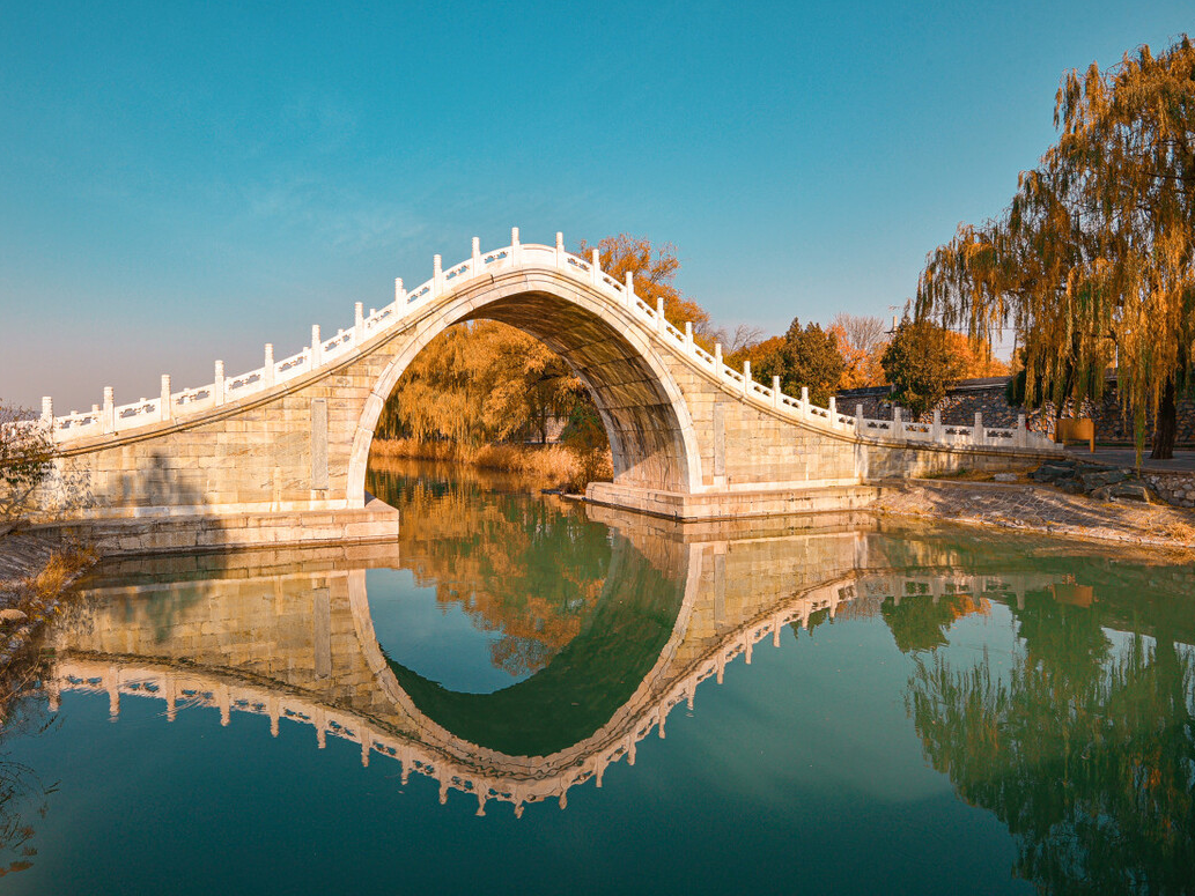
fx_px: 656
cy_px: 443
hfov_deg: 84.1
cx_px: 507
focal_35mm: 19
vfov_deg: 68.7
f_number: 14
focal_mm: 17
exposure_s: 1/125
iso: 100
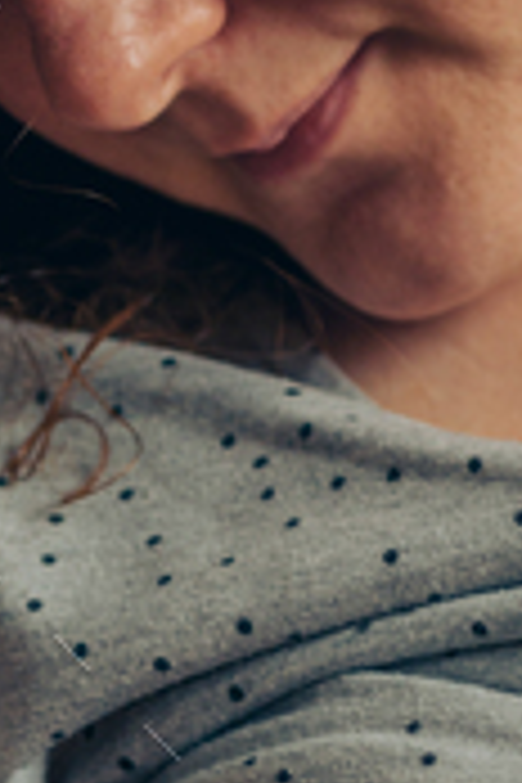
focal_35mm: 611
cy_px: 256
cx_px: 364
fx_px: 13288
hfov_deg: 2.3
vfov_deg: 3.4
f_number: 2.8
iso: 250
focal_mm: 120
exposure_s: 1/160
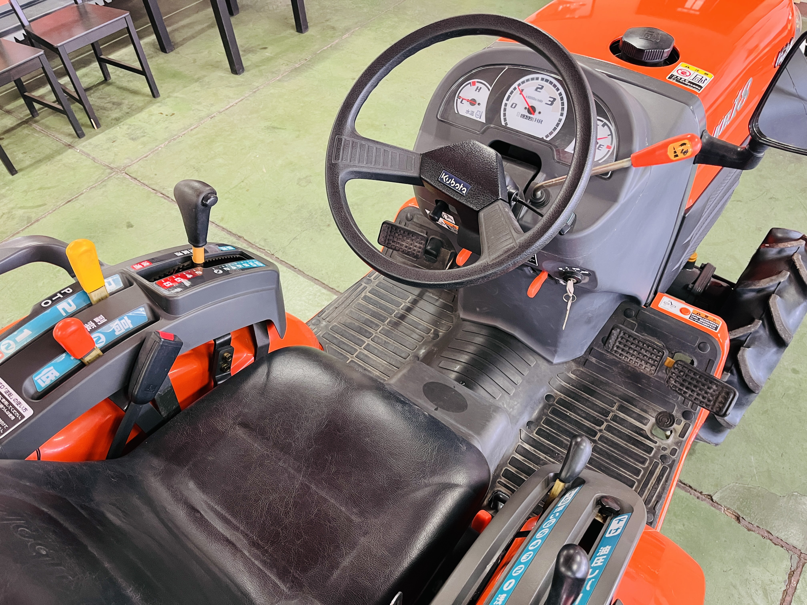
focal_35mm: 26
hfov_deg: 67.3
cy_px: 302
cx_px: 404
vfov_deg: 53.1
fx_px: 606
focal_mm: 5.1
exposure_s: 1/60
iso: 400
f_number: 1.6
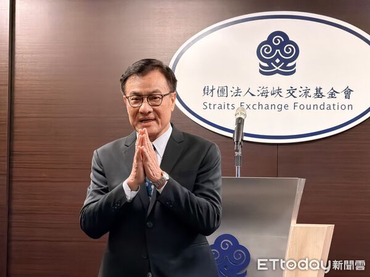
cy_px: 138
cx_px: 185
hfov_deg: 19.6
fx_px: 1069
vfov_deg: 14.8
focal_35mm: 100
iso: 640
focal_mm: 16.89
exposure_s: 1/120
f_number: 2.8
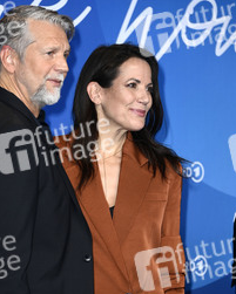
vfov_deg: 8.9
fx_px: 1893
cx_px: 88
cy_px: 205
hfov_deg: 7.1
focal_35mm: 217
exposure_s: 1/250
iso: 1000
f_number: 5.6
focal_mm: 145
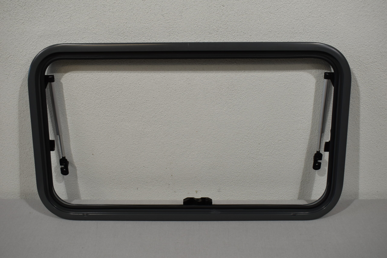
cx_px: 194
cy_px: 129
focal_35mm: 38
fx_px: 403
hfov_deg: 51.3
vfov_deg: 35.5
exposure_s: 1/125
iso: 320
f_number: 5.6
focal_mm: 25
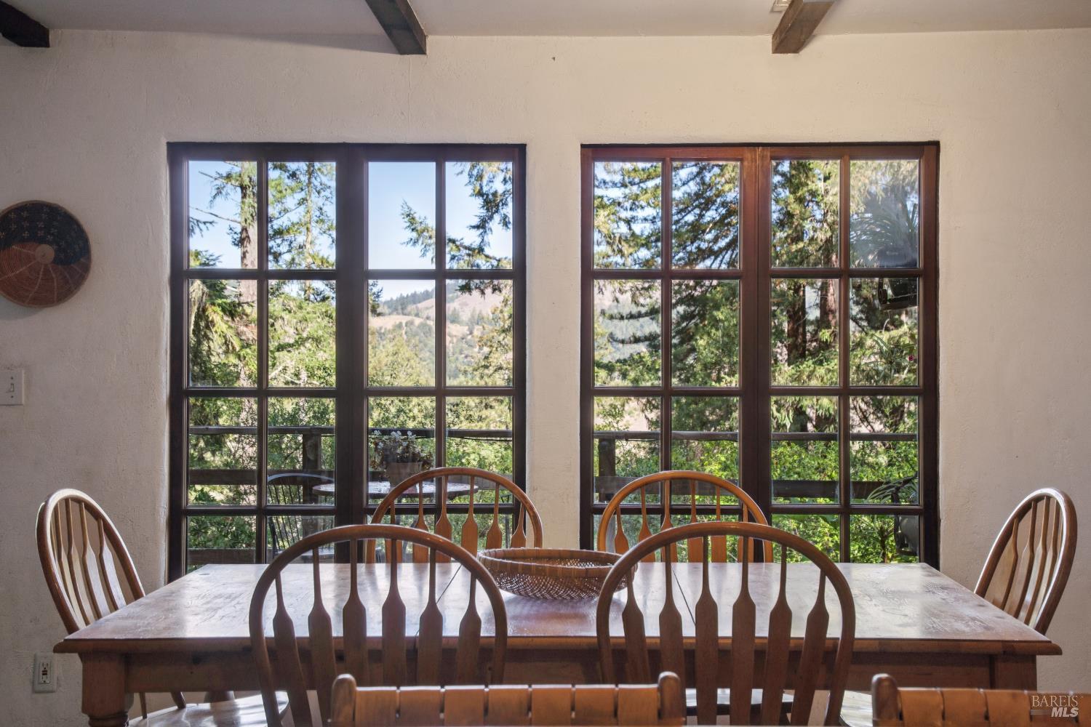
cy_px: 364
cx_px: 546
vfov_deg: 29.9
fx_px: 1364
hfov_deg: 43.6
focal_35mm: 45
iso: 400
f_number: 8
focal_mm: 45
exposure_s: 1/100
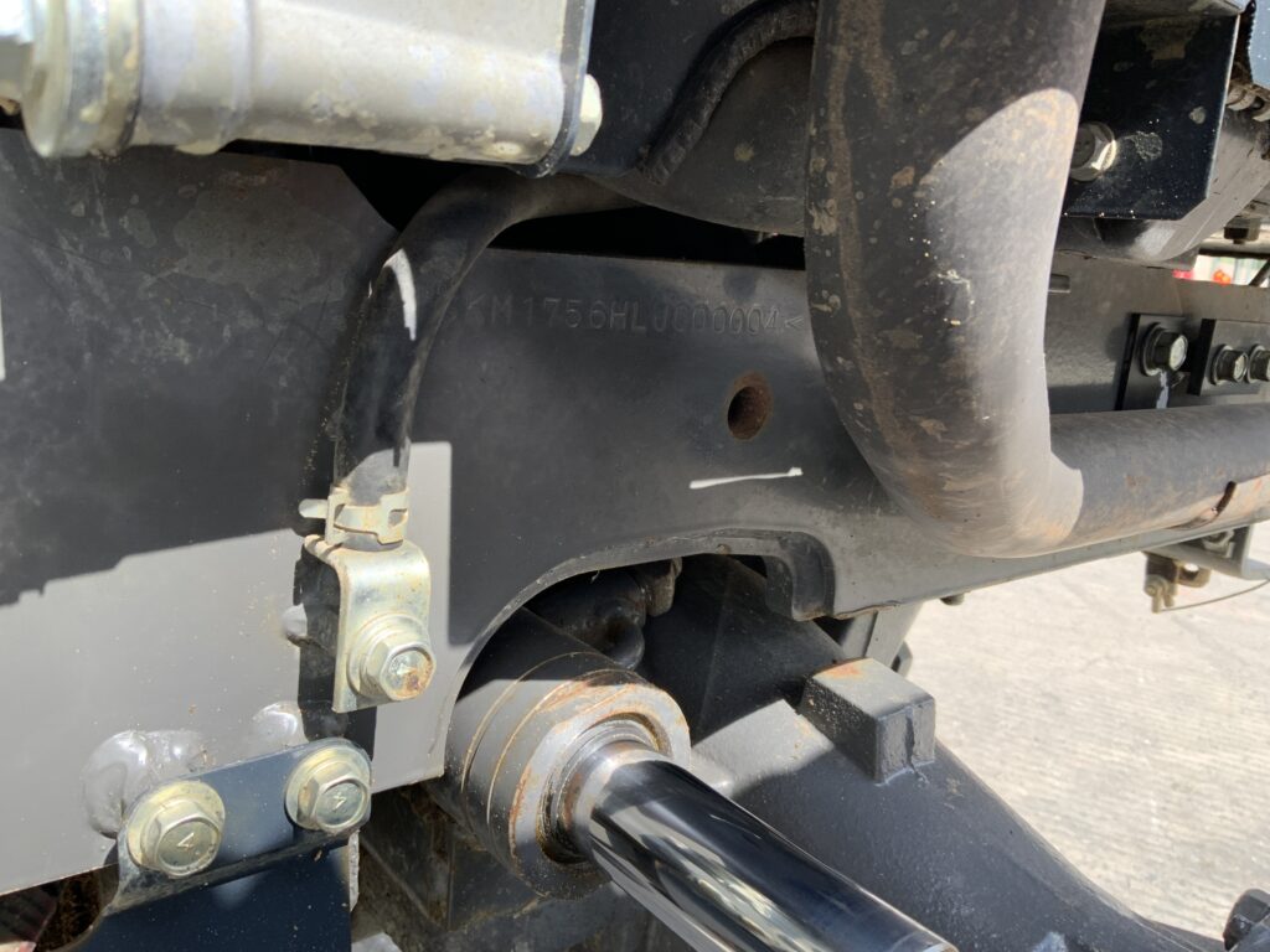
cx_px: 635
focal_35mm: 29
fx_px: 1064
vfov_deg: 48.2
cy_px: 476
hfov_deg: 61.7
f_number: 1.8
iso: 16
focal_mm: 3
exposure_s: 1/303
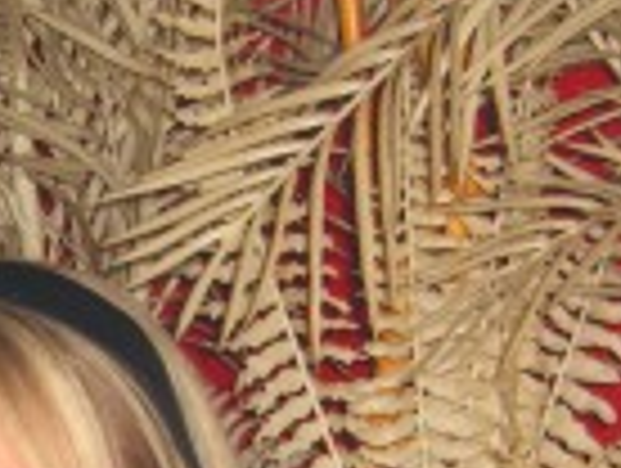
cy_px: 680
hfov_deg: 11.9
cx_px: 144
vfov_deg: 8.8
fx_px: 2965
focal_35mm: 165
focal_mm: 7.9
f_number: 2.8
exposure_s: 1/60
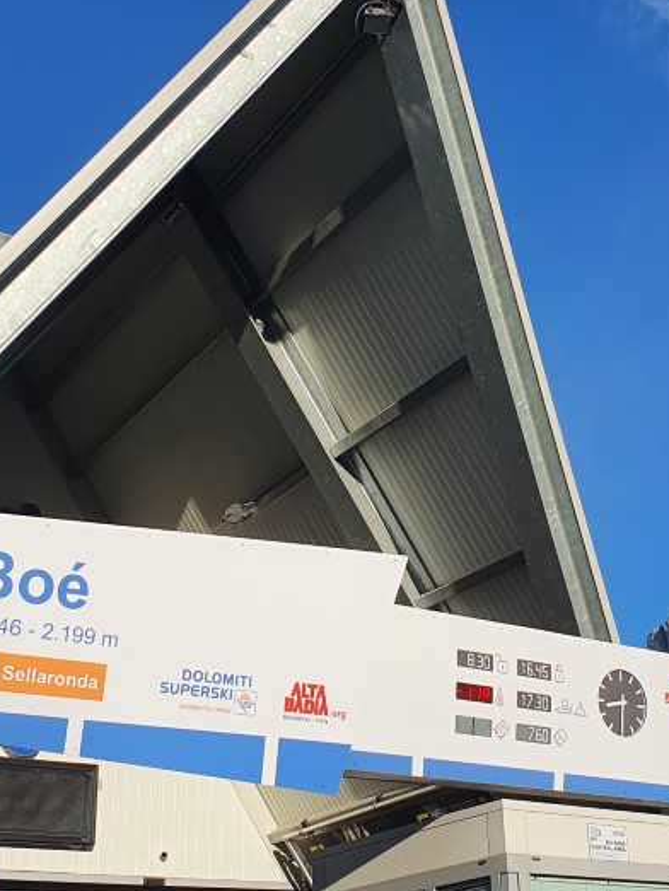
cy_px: 456
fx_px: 1313
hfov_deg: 28.6
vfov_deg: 37.5
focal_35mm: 51
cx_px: 367
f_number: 2.4
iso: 50
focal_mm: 4.32
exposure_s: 1/2312
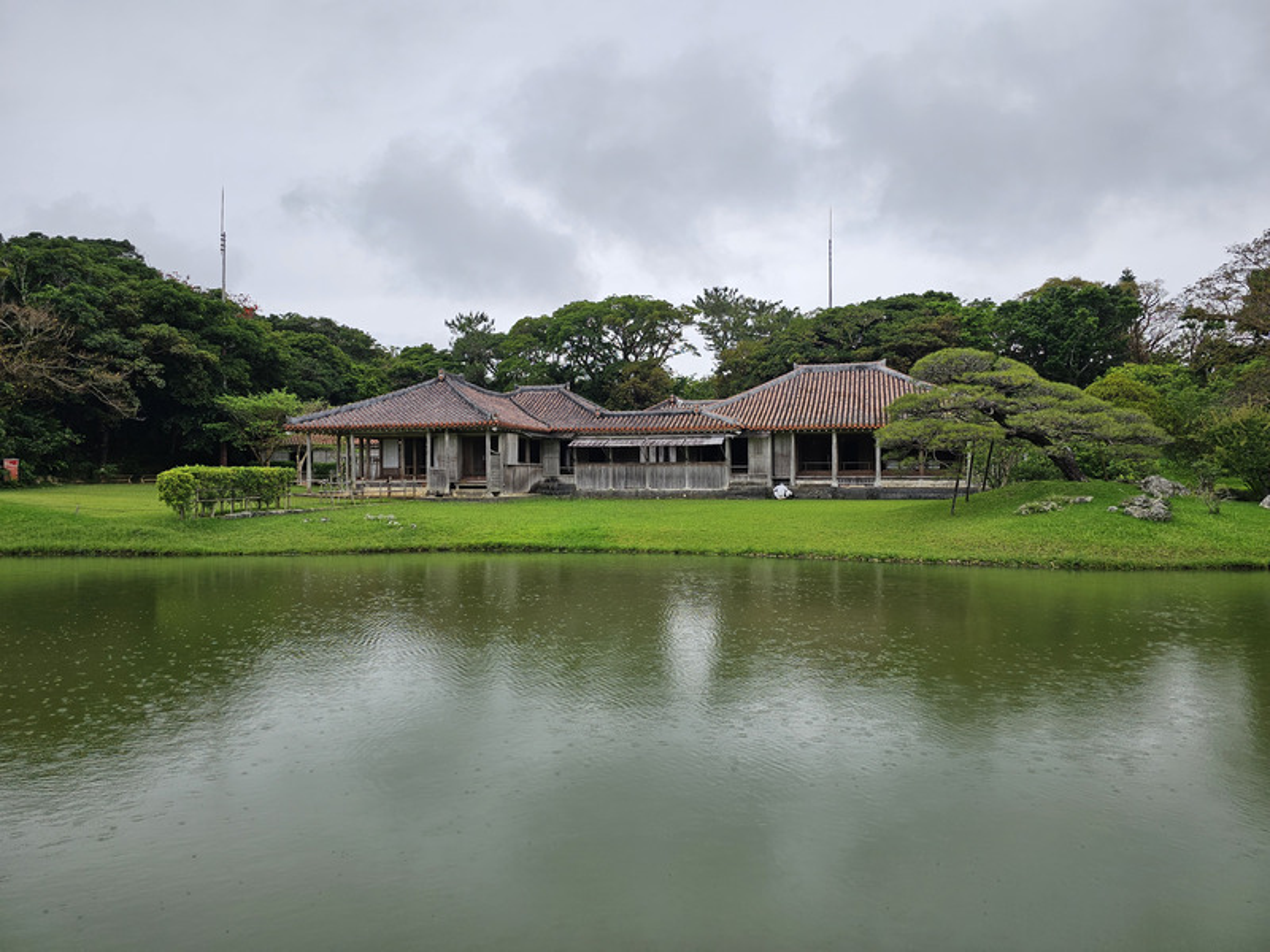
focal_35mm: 23
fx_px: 844
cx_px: 635
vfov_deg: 58.9
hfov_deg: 73.9
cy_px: 476
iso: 10
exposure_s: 1/266
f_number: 1.7
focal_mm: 6.3
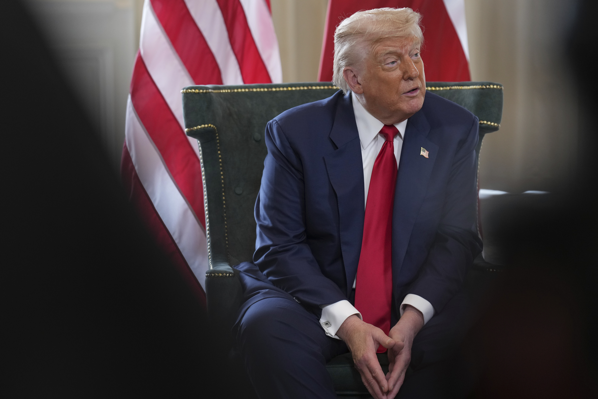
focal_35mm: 163
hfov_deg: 12.6
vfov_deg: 8.4
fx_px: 2707
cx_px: 299
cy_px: 200
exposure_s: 1/640
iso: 2000
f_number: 4
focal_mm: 163
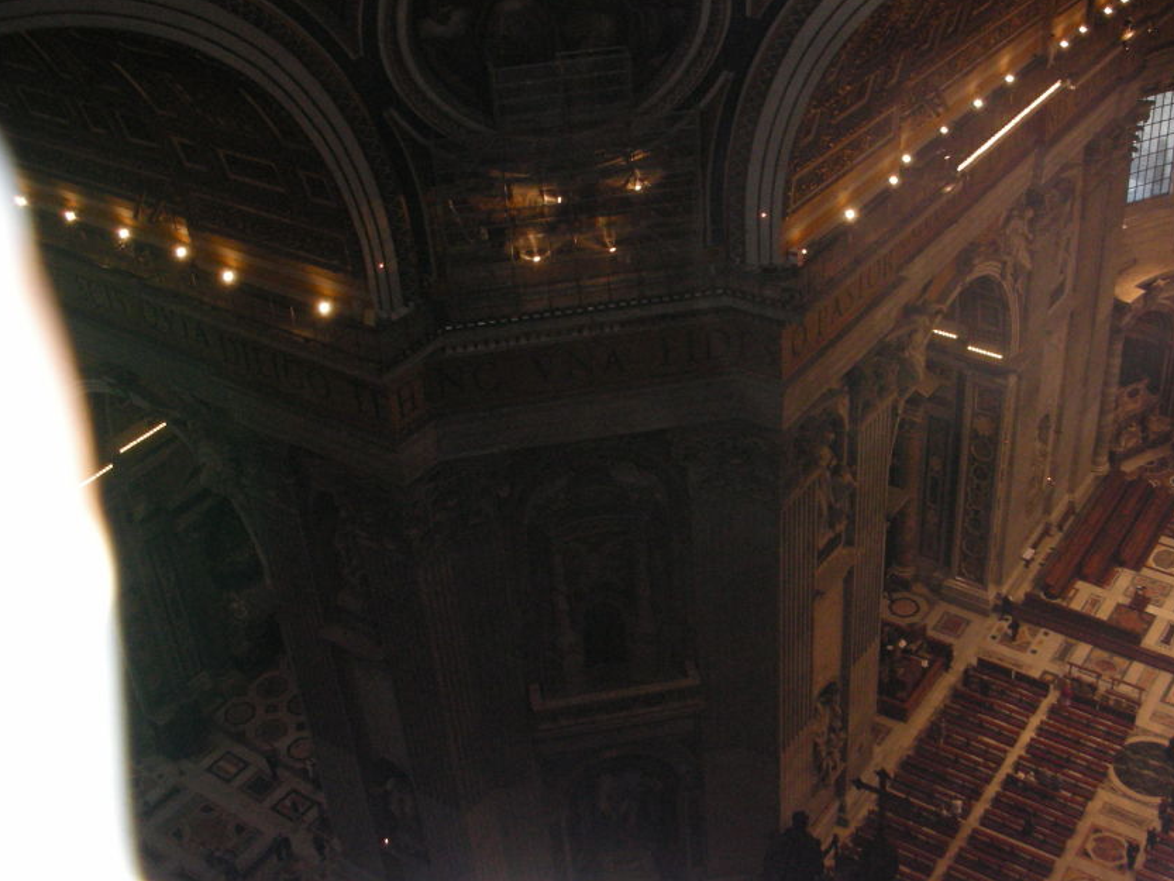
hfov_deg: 43.8
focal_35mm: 43
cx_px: 662
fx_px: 1459
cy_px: 420
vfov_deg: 33.6
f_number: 3
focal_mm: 5.8
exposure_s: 1/60.1
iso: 200
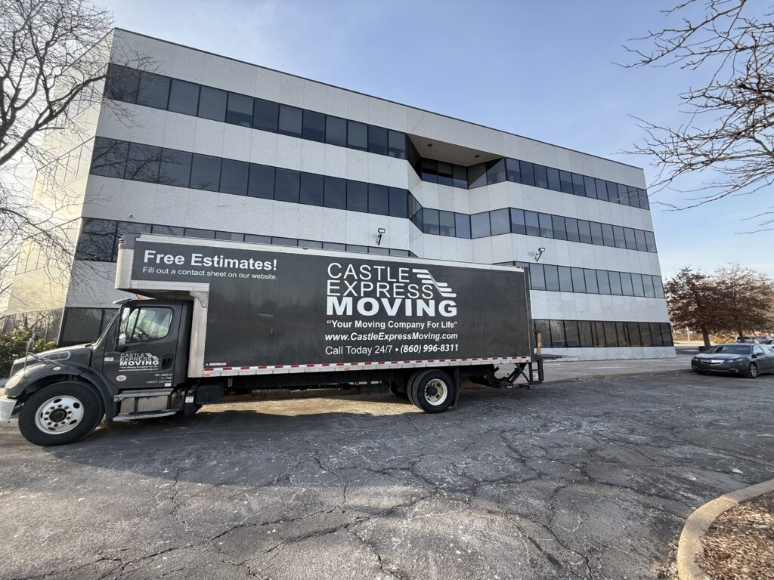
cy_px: 290
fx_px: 313
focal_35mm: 14
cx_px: 387
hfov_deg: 102.1
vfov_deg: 85.7
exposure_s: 1/344
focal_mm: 2.22
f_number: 2.2
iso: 50
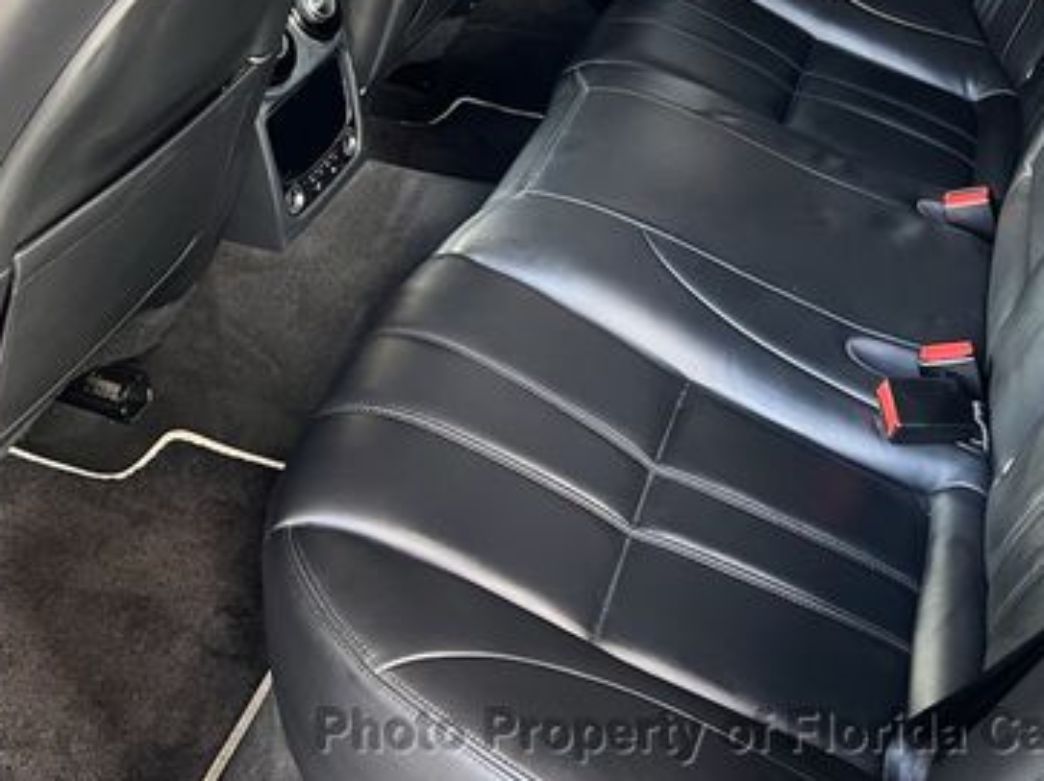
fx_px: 1386
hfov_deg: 41.3
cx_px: 516
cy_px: 101
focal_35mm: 46
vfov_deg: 30.3
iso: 250
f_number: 1.5
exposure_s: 1/60
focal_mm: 5.7
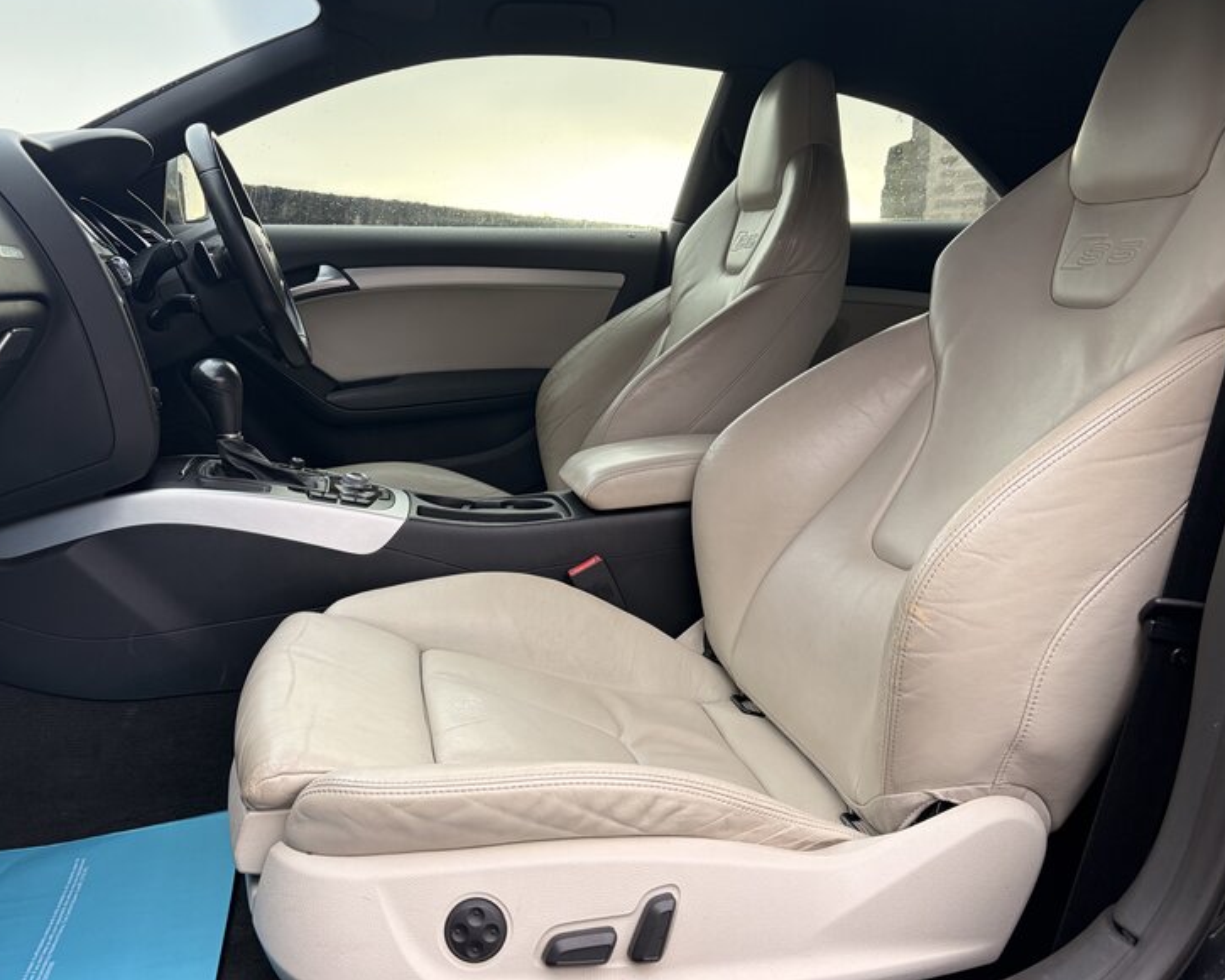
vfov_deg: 51.5
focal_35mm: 28
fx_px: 1015
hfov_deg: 62.1
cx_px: 568
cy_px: 488
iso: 32
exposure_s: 1/128
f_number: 1.6
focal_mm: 5.96
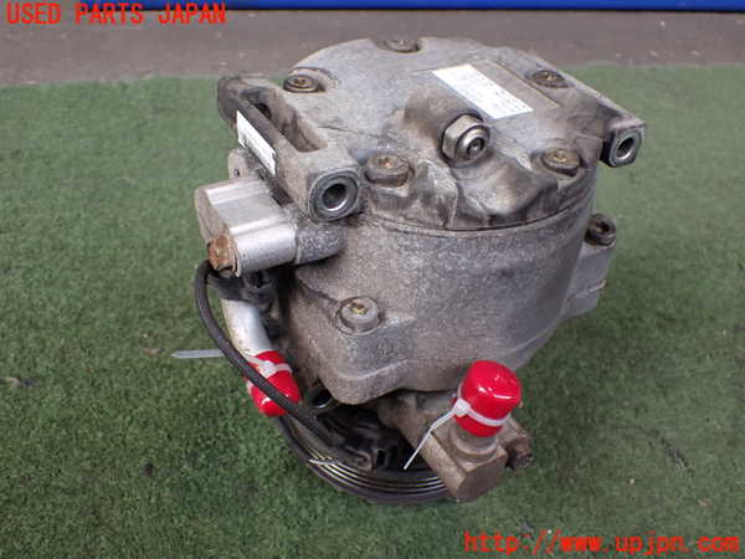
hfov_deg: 51.4
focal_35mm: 36
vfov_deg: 39.7
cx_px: 372
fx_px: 775
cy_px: 280
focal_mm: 6.37
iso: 320
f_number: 2.5
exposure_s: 1/160
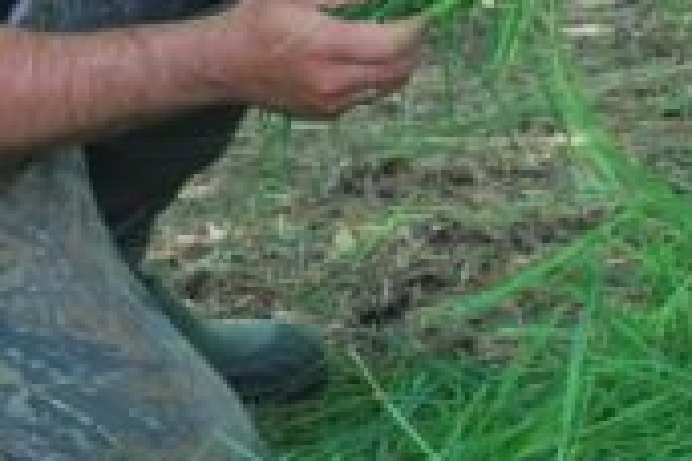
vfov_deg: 7.7
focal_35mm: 176
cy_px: -97
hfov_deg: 11.7
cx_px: 494
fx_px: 3383
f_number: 5.3
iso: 200
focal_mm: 40
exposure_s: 1/60
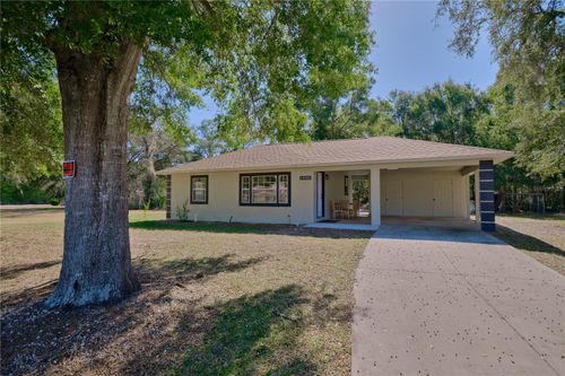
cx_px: 282
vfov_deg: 70.4
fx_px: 267
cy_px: 188
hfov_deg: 93.3
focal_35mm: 17
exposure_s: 1/2000
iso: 640
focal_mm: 11.2
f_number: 4
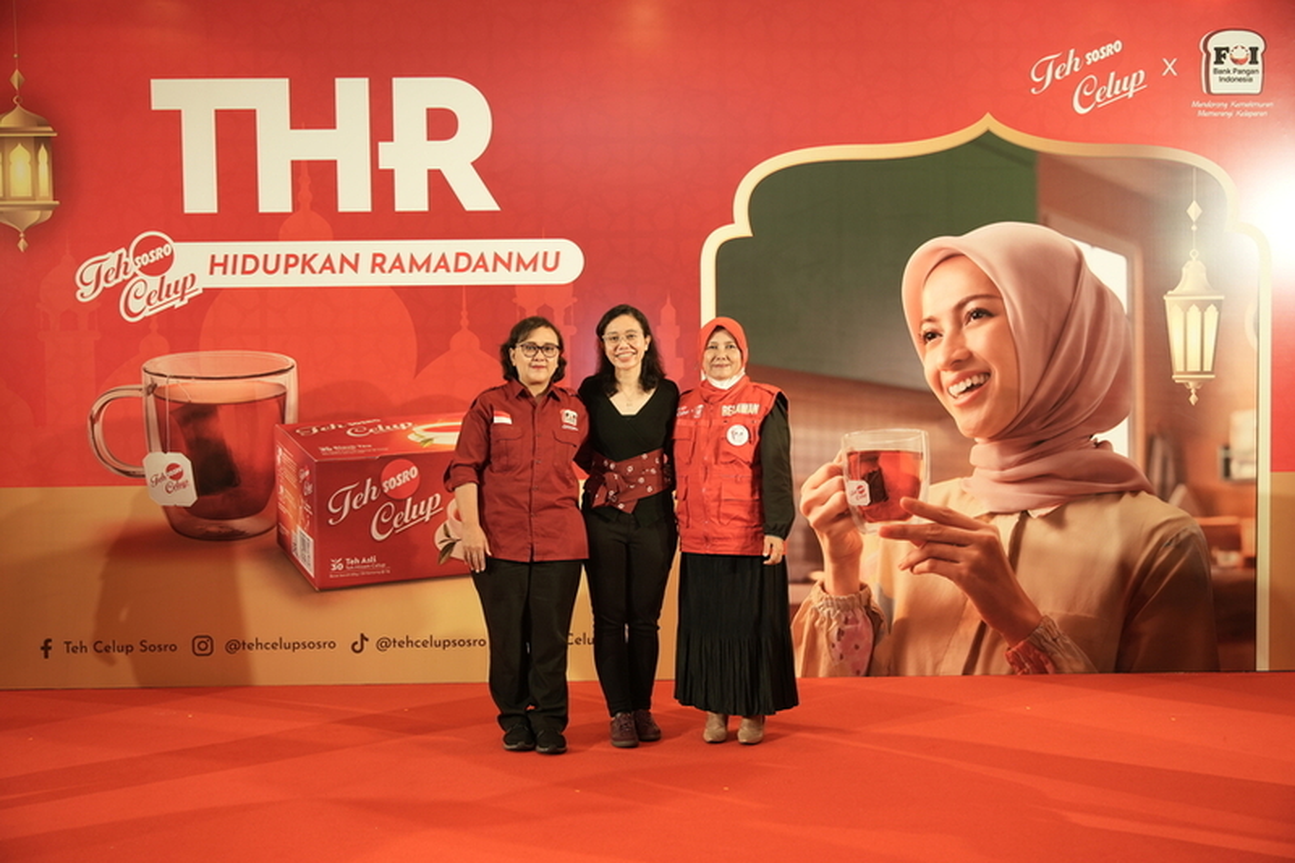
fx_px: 1187
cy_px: 432
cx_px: 648
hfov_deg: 57.2
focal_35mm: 33
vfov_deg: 40.0
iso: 250
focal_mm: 33
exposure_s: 1/50
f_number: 2.8
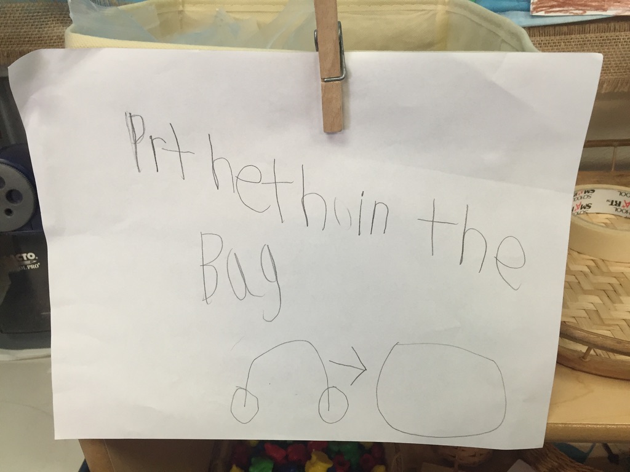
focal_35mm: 29
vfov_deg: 48.2
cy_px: 236
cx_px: 315
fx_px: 528
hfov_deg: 61.7
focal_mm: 4.15
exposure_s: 1/30
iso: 80
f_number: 2.2
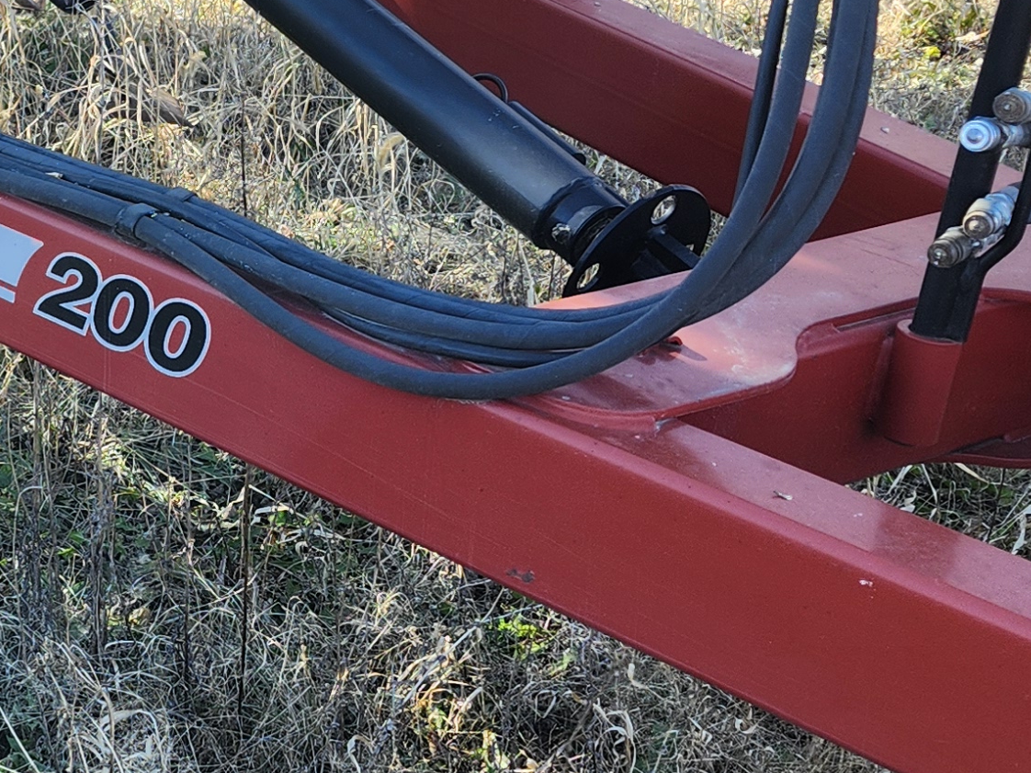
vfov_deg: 17.8
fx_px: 2442
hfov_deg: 22.1
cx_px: -193
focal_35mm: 82
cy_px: 131
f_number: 1.8
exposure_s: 1/196
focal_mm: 5.54
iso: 25
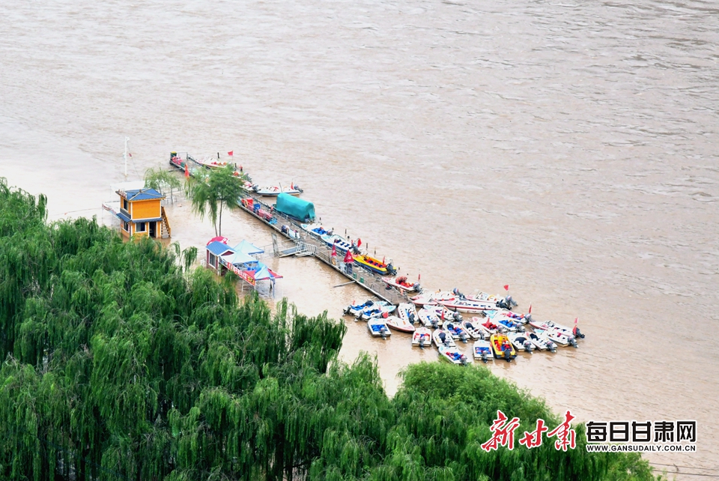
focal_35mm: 120
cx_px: 360
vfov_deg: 11.4
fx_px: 2399
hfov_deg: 17.0
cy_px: 240
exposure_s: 1/750
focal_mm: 80
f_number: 13
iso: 800
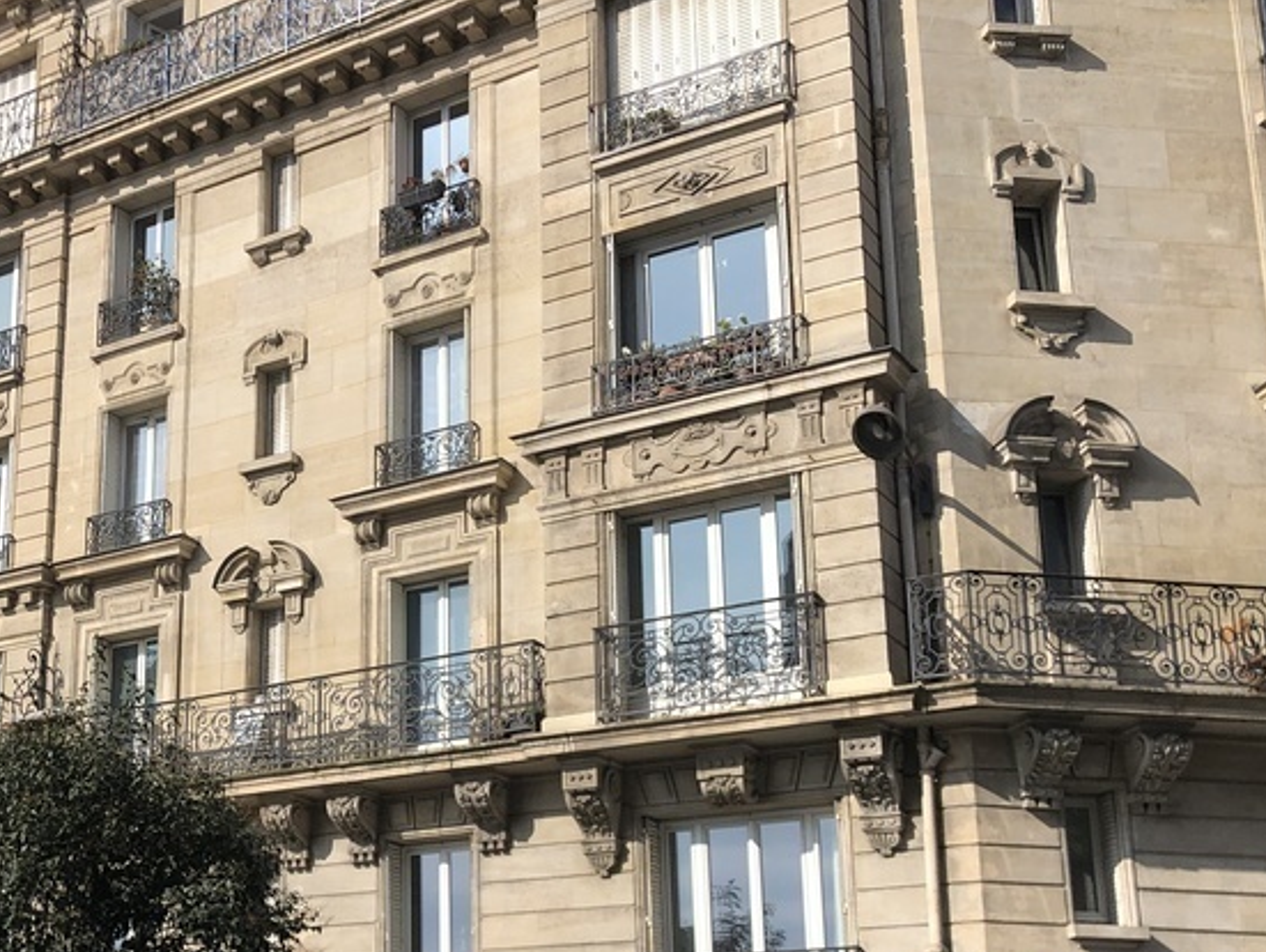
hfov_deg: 35.6
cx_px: 253
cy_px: 692
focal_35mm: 52
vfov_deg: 27.7
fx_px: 1903
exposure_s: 1/2288
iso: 20
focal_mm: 3.99
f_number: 1.8
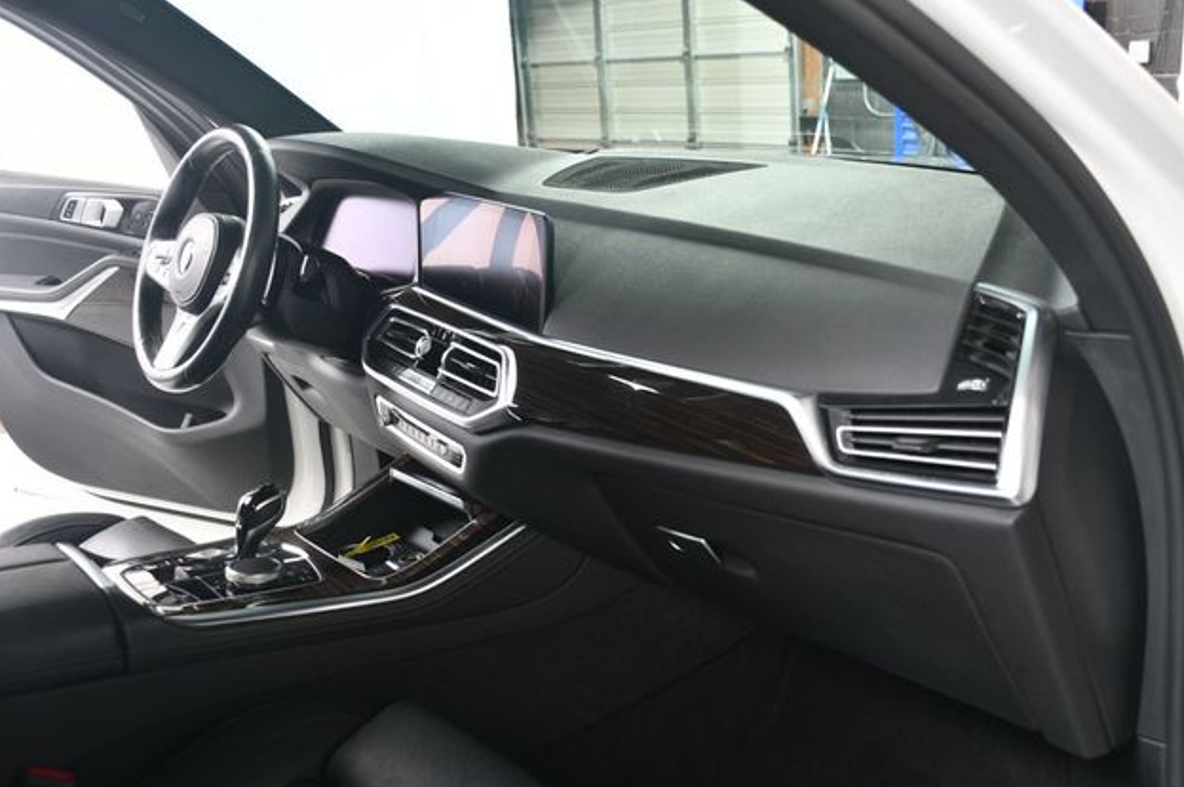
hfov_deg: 51.9
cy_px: 390
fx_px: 1216
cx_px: 591
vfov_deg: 35.9
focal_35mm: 37
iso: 100
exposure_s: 1/160
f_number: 4
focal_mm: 24
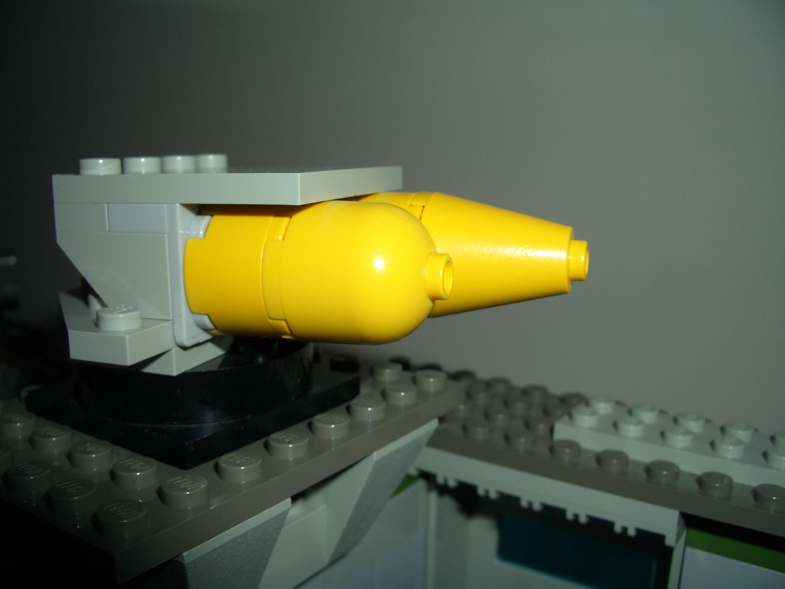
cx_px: 392
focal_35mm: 35
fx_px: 794
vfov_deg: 40.7
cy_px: 294
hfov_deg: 52.6
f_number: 4.3
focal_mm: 5.8
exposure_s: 1/60
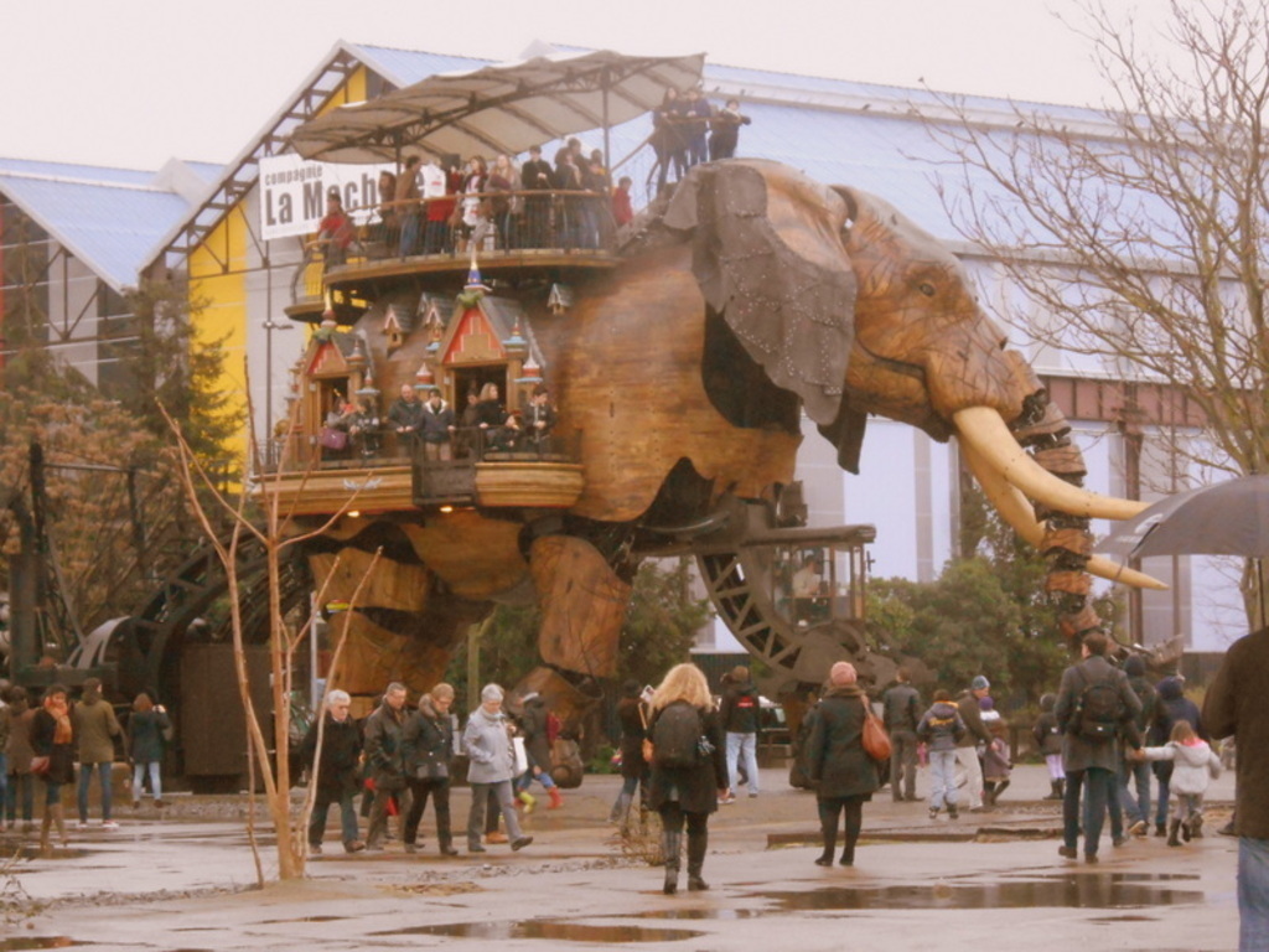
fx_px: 4362
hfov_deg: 16.6
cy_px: 476
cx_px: 634
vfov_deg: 12.5
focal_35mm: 119
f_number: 5.5
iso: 1250
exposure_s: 1/60
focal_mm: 21.2
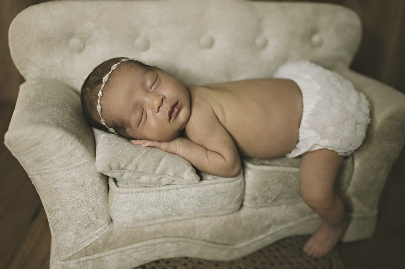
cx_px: 202
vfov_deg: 37.8
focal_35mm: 35
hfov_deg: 54.5
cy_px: 134
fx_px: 393
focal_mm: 35
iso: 250
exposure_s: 1/200
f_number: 1.8
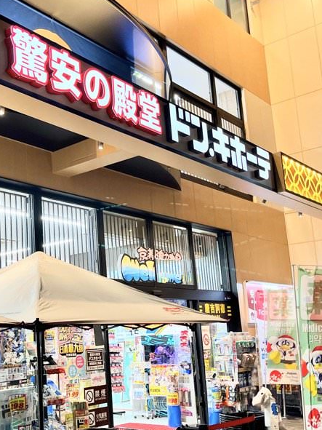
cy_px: 230
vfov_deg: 42.9
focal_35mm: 44
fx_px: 546
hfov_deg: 31.8
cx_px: 53
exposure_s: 1/60
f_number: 1.6
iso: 80
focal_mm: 5.1
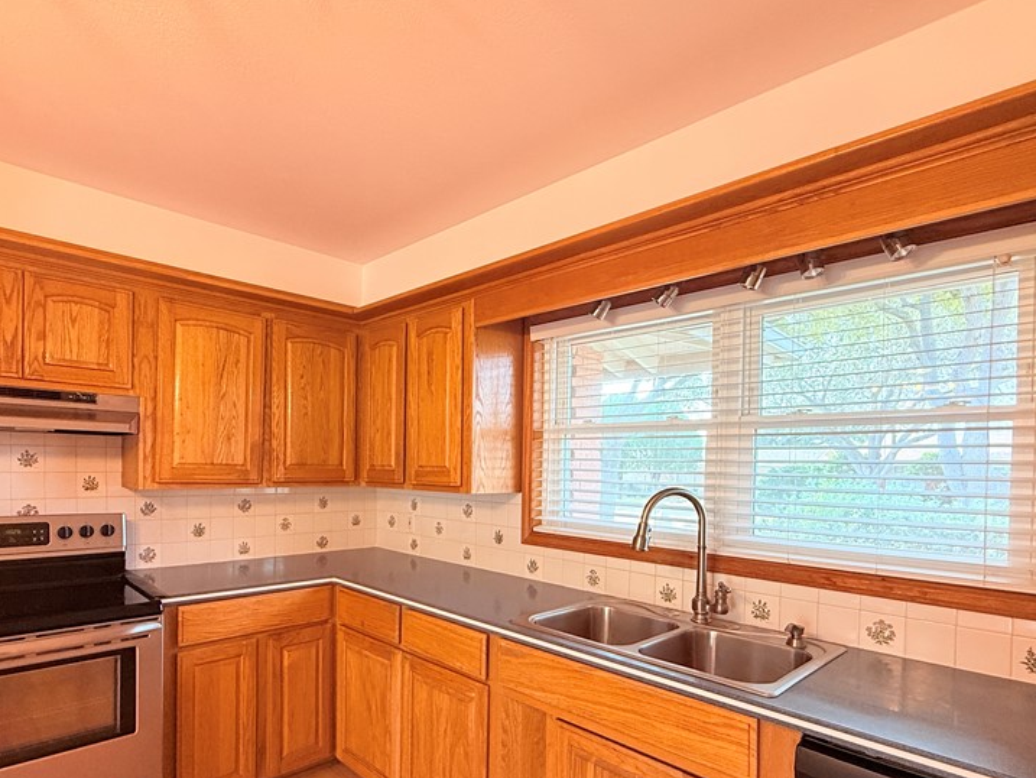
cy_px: 476
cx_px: 481
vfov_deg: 65.2
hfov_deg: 81.6
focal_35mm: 20
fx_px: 599
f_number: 2.2
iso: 200
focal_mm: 2.22
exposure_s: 1/120
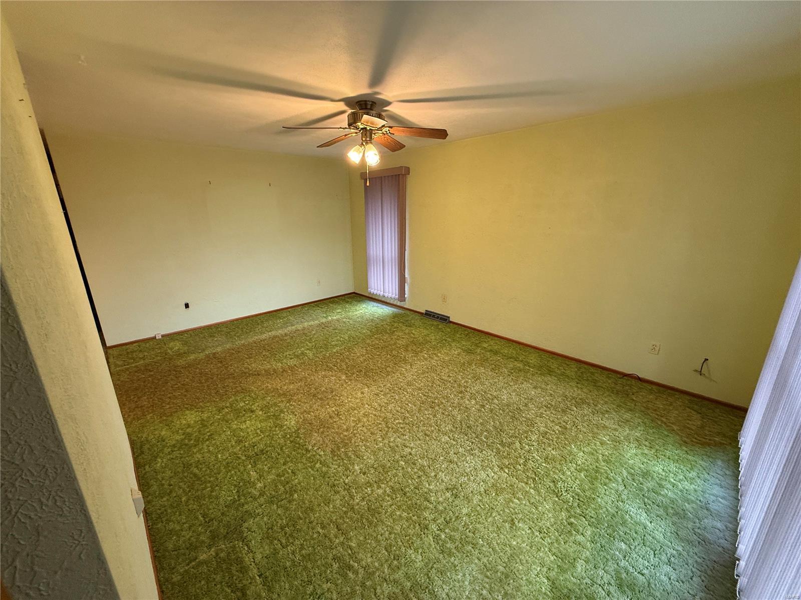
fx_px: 324
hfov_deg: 102.1
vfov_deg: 85.7
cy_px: 300
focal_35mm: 14
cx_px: 400
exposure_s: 1/60
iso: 320
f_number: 2.2
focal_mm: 2.22
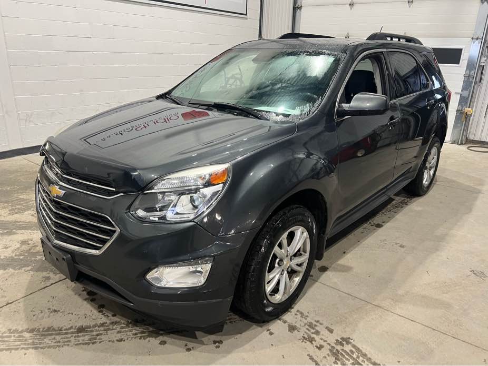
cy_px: 183
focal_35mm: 26
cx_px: 244
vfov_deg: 53.1
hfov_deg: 67.3
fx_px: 367
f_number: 1.5
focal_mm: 5.7
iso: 80
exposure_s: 1/60
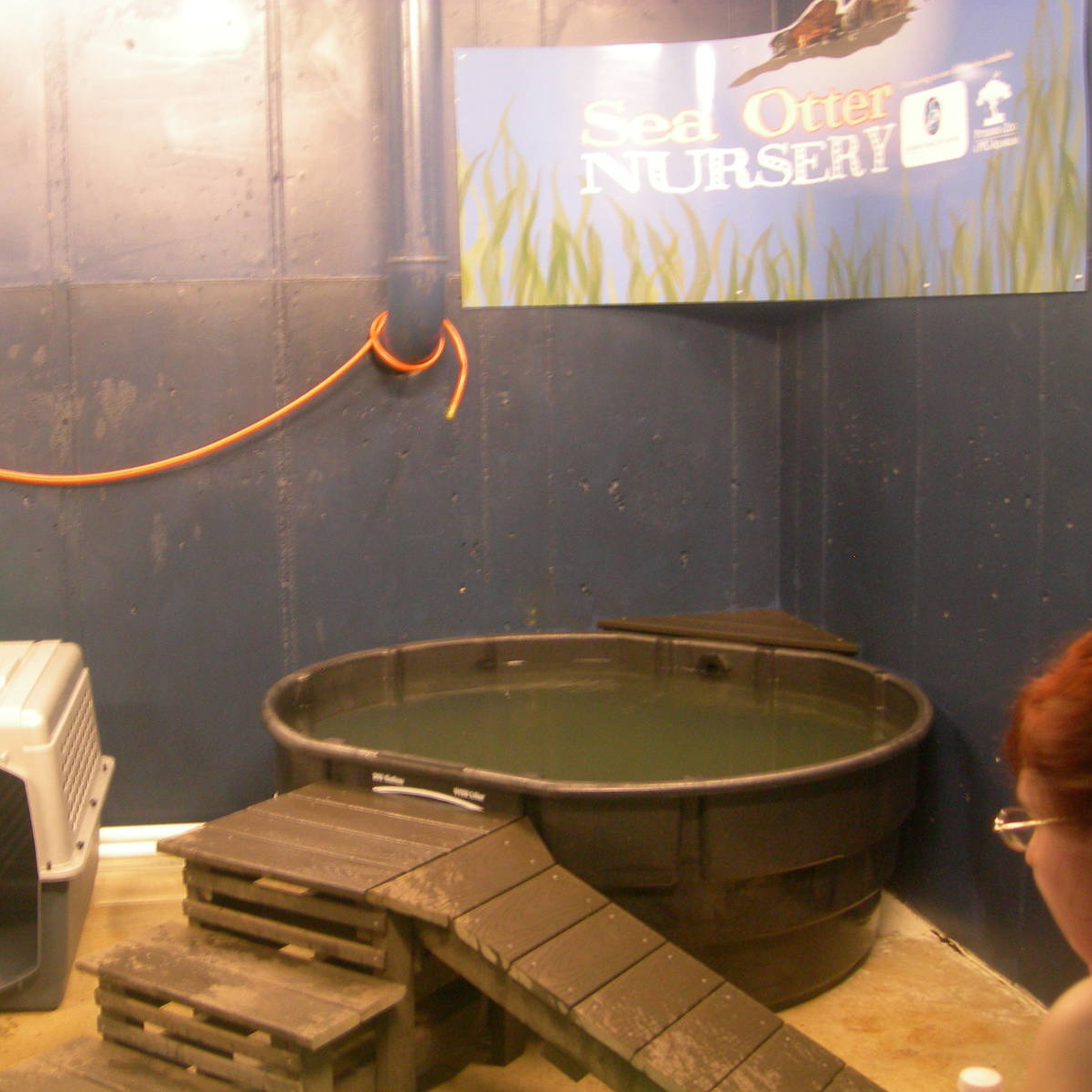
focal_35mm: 45
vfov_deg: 37.6
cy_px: 544
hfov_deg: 37.2
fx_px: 1606
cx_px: 365
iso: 200
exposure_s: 1/3.7
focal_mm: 7.8
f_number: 2.8
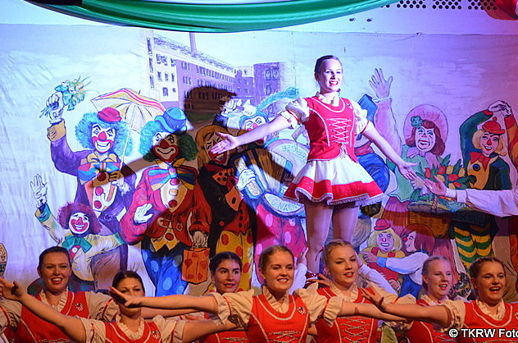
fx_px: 2182
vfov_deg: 9.0
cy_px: 136
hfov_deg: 13.5
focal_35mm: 152
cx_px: 294
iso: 3200
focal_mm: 80
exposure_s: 1/200
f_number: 4.2
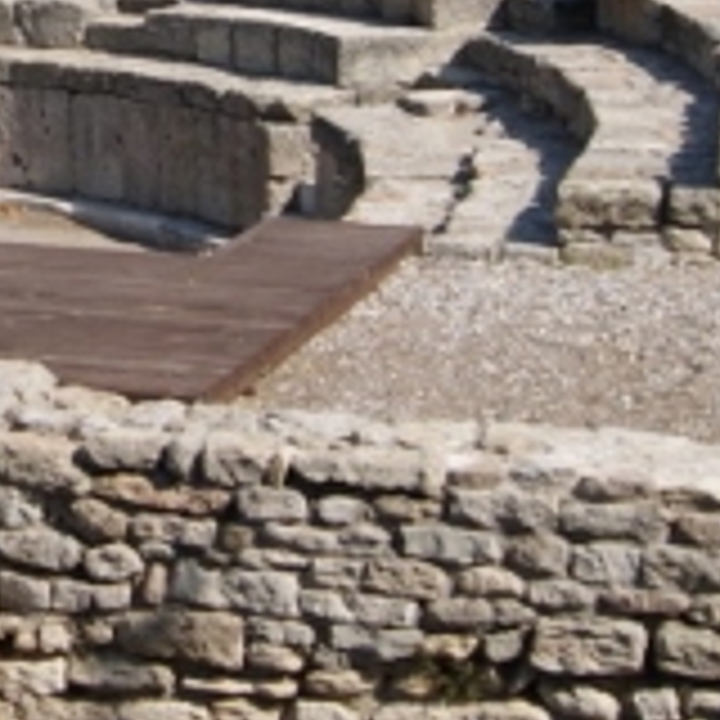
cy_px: -14
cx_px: -274
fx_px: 2706
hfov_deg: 14.4
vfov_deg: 14.9
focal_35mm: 115
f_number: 10
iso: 100
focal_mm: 18
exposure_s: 1/200
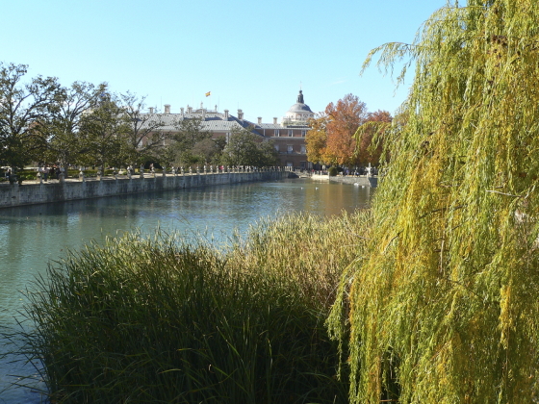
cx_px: 270
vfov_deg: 39.7
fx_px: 561
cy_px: 202
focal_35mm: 36
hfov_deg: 51.4
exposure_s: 1/200
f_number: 5.6
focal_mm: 6
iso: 80
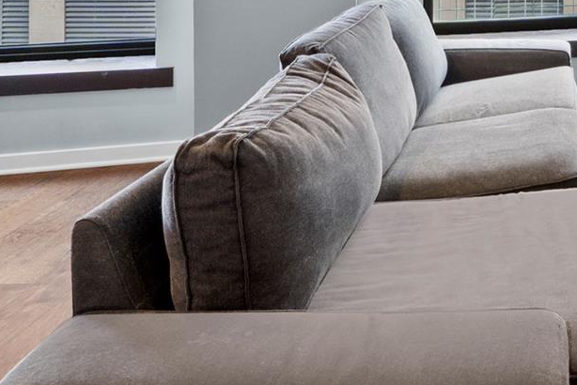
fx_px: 802
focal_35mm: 50
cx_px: 604
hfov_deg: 35.1
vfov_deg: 24.2
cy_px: -91
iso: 250
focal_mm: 10
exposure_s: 1.6
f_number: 11
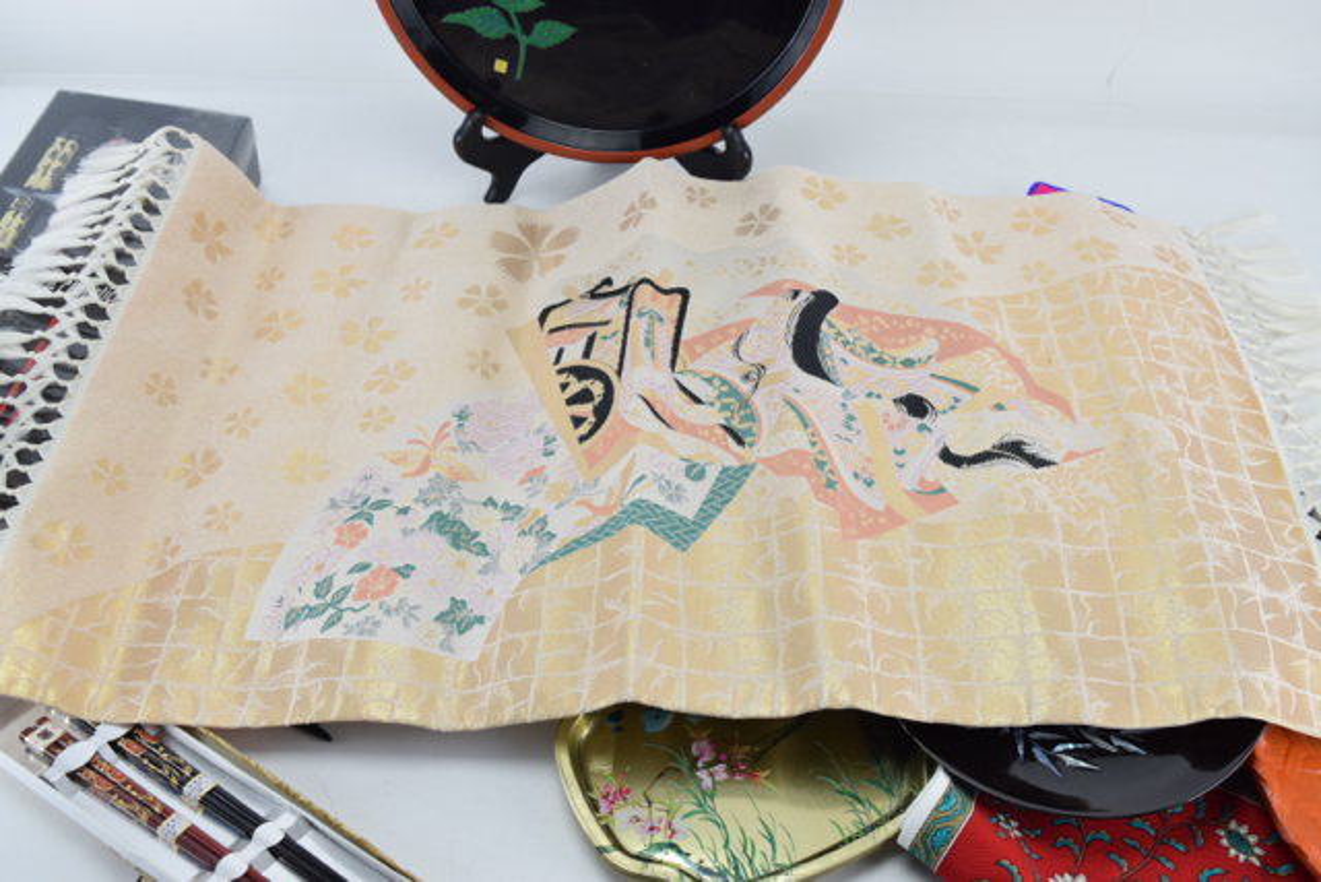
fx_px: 1431
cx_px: 660
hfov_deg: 49.5
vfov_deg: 34.2
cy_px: 441
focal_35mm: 39
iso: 800
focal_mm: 26
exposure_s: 1/125
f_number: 6.3
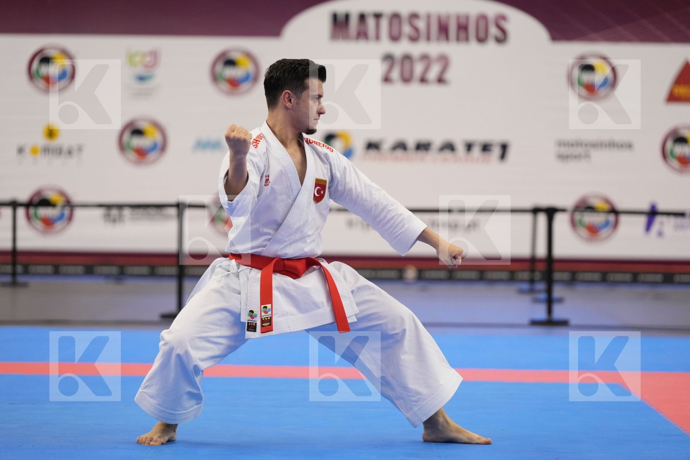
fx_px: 2702
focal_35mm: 141
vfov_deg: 9.7
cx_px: 345
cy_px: 230
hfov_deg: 14.6
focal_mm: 141
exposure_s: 1/1000
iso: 2500
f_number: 2.8
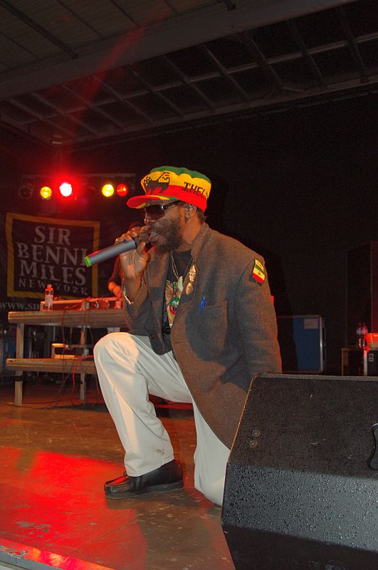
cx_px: 189
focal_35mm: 33
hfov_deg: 39.9
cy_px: 285
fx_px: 521
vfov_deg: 57.3
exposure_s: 1/60
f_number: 3.8
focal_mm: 22
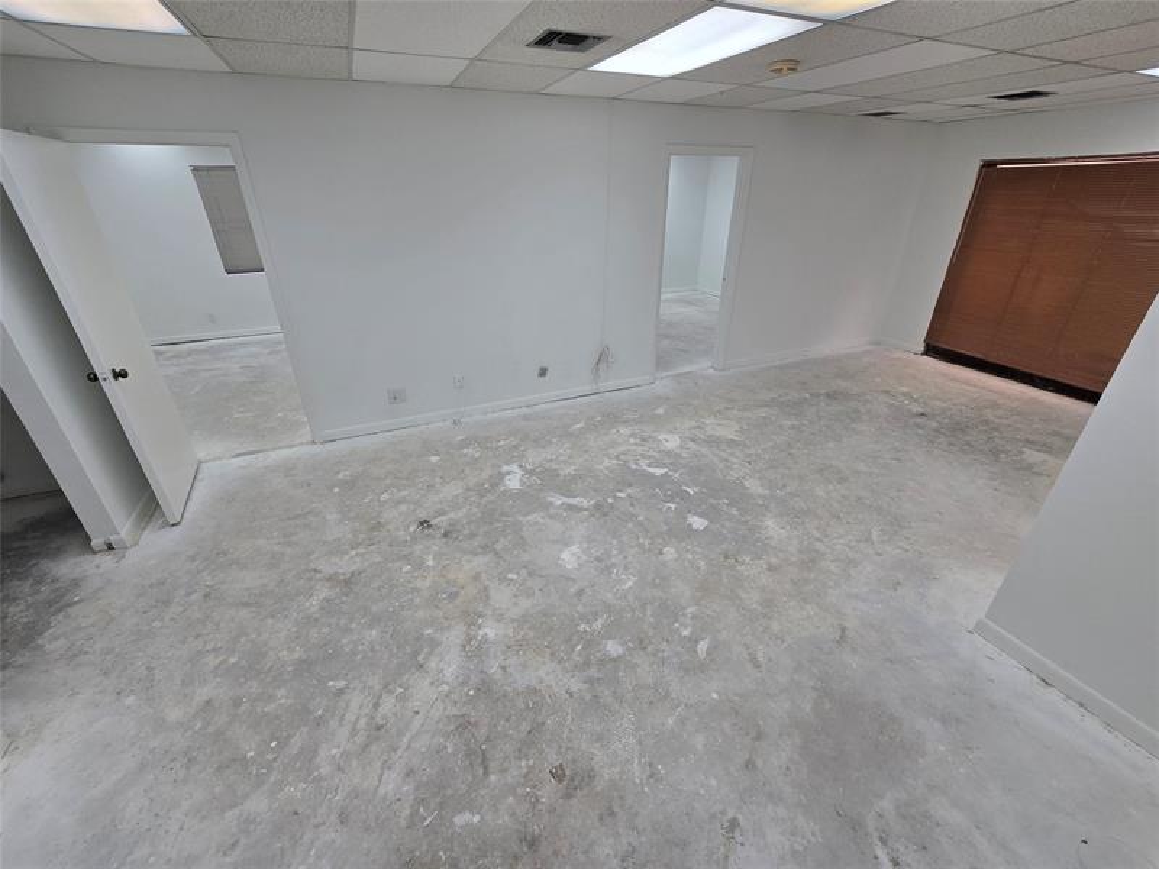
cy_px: 434
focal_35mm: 13
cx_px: 580
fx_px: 435
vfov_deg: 89.9
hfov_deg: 106.2
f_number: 2.2
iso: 64
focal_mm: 2.2
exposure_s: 1/120
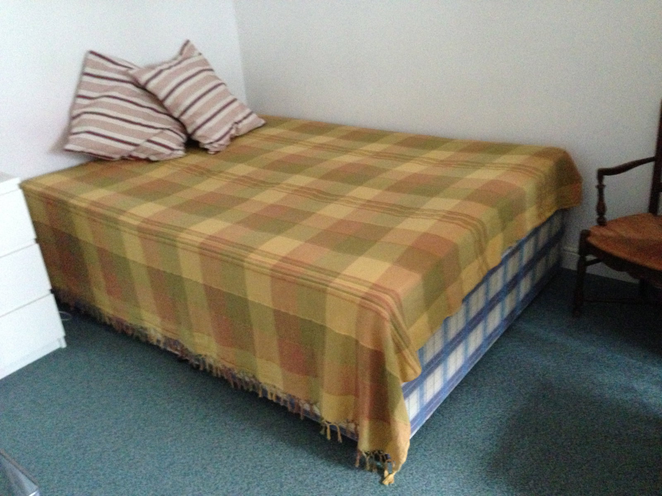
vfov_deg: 42.9
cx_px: 331
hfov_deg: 55.4
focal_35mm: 33
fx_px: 631
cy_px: 248
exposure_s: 1/15
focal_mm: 4.13
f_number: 2.4
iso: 800
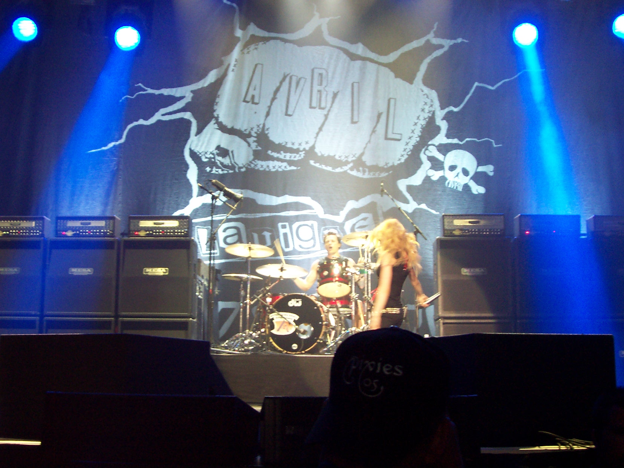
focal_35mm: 46
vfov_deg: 31.5
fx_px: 829
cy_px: 234
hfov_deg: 41.2
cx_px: 312
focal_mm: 7
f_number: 3
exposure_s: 1/45
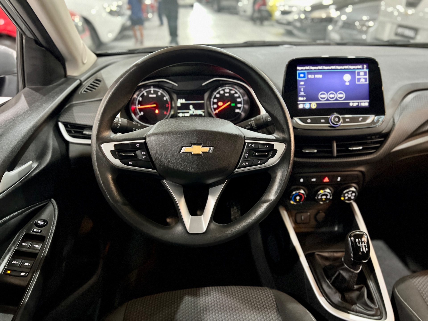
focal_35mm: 26
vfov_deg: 53.1
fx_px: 321
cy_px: 160
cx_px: 214
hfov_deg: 67.3
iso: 640
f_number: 1.5
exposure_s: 1/30
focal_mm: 5.7
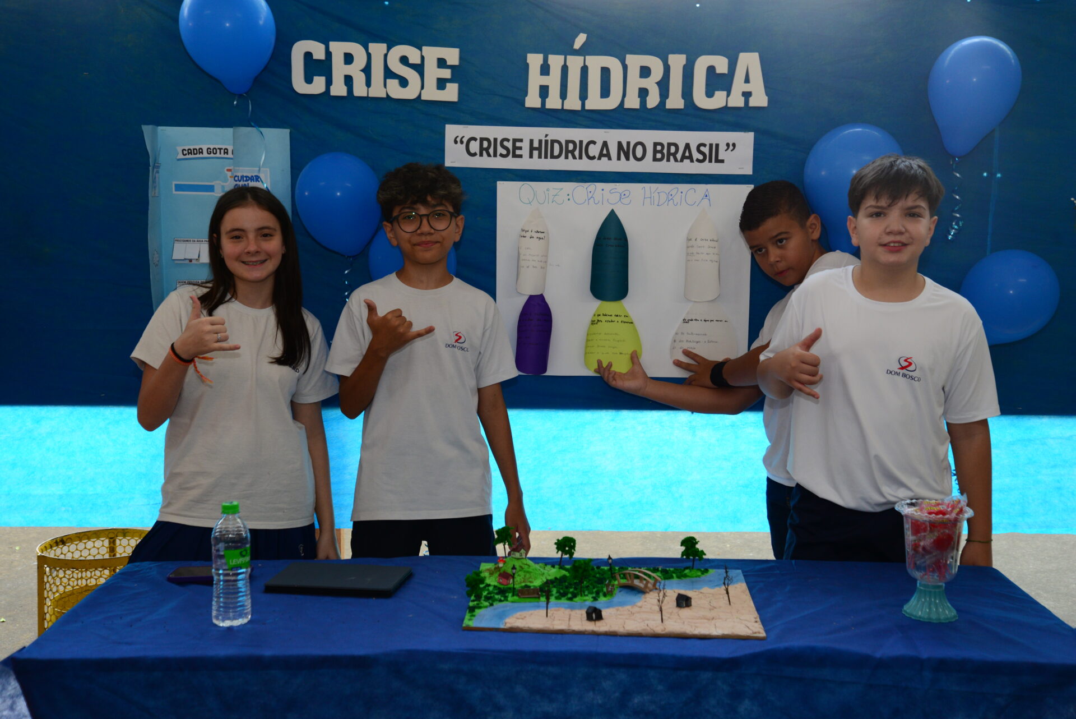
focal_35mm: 48
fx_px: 1435
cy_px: 360
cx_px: 538
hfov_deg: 41.1
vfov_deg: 28.1
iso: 1000
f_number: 4.5
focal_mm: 48
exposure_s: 1/125
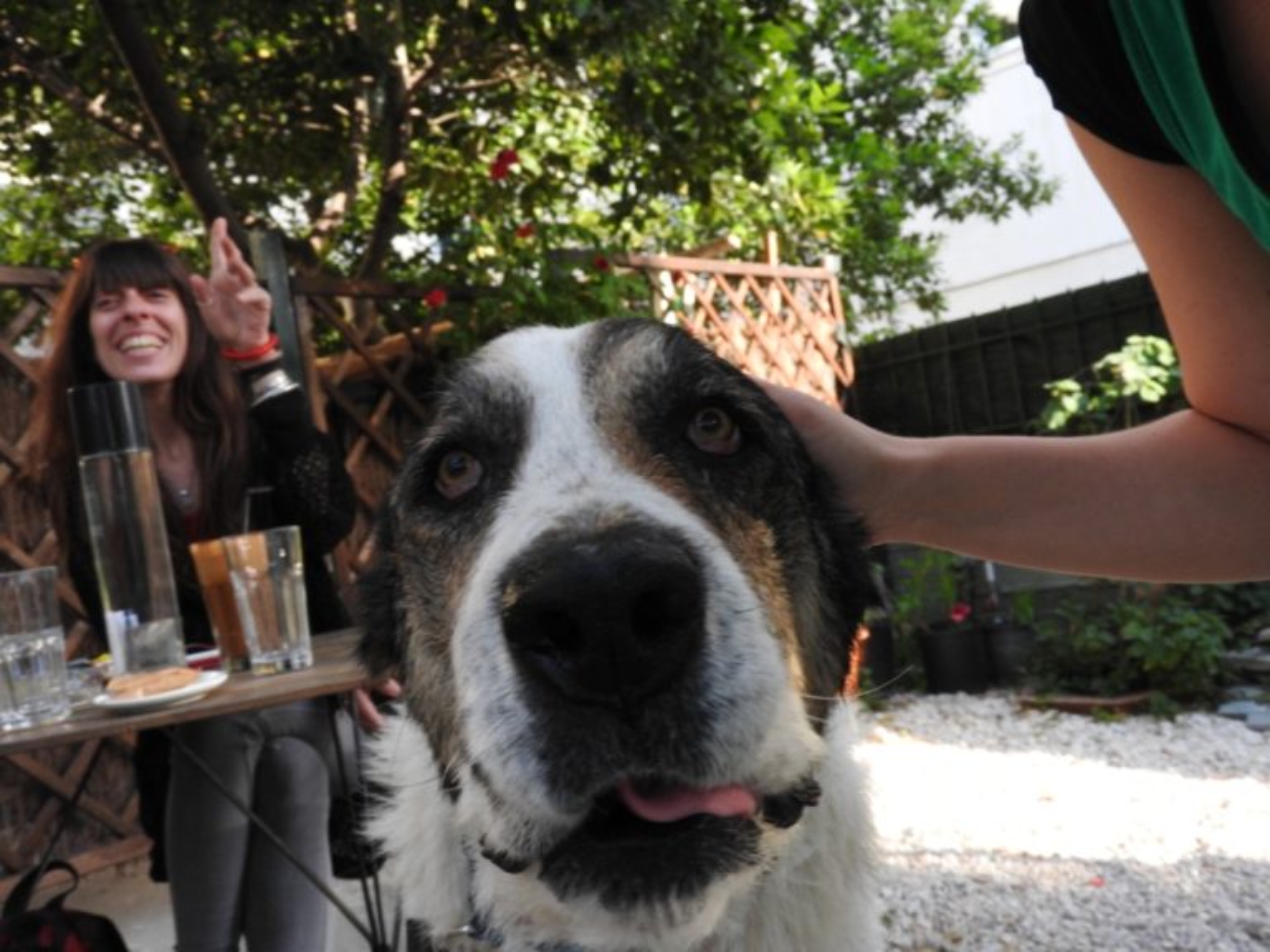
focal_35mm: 35
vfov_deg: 40.7
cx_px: 635
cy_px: 476
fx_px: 1284
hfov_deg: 52.6
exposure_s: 1/250
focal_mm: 6.3
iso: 250
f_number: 3.8
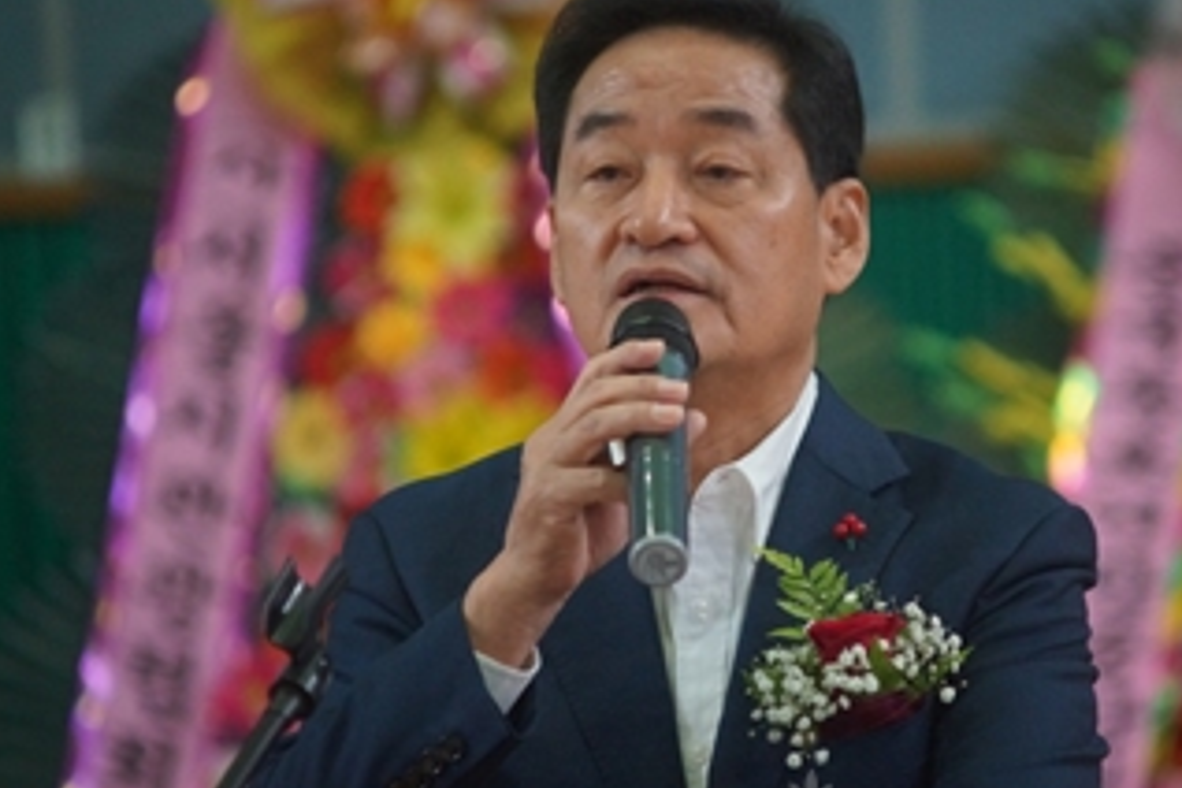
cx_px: 703
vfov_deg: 4.6
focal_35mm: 297
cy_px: 398
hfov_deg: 6.9
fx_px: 9751
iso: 3200
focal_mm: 210
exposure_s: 1/250
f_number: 4
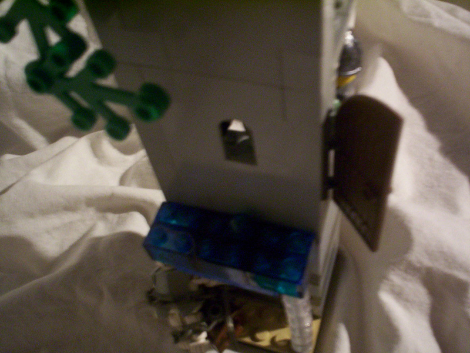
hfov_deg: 49.0
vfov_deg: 37.7
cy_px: 176
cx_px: 235
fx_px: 516
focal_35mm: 38
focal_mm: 4.99
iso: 200
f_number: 4.5
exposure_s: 1/8
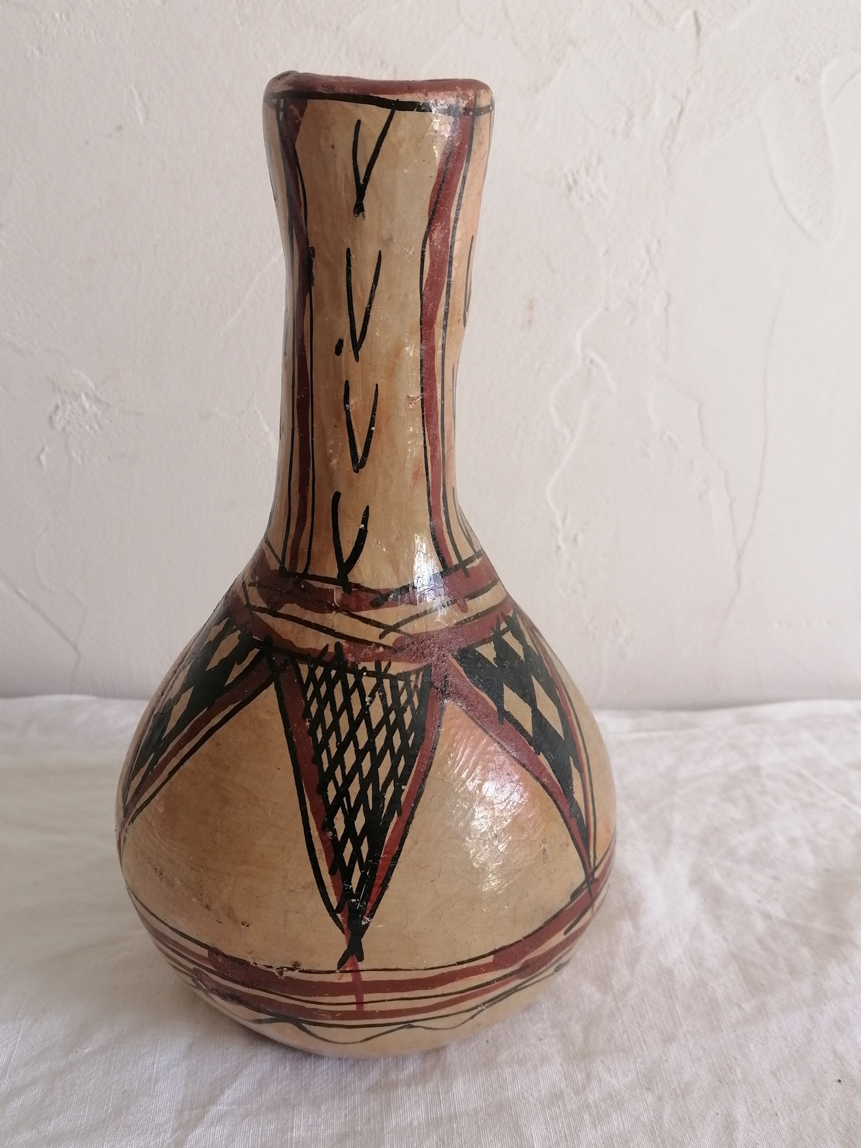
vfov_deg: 52.6
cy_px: 574
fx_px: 1161
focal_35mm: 35
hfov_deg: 40.7
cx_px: 430
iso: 100
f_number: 1.8
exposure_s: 1/50
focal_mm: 5.4
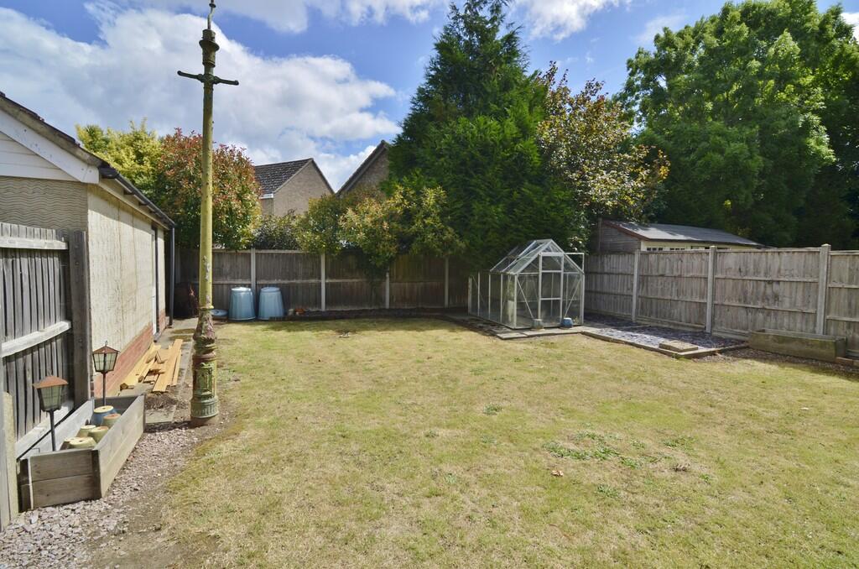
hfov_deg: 95.1
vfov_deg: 71.8
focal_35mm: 16
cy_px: 284
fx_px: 393
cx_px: 430
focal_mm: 11
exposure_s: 1/250
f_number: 8
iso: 125
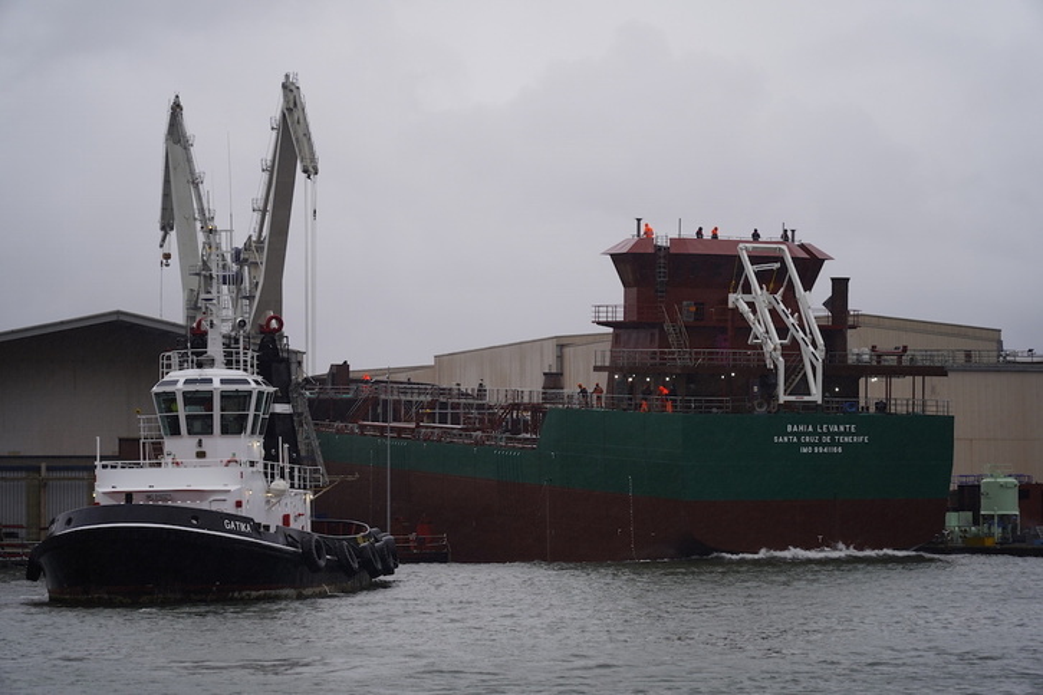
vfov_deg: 15.4
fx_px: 2578
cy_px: 348
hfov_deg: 22.9
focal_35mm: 89
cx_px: 522
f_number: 4
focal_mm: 89
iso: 400
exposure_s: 1/320
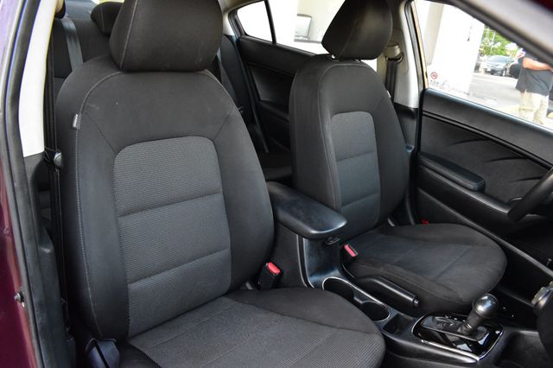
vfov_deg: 47.9
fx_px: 415
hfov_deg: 67.4
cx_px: 276
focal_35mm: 27
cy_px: 184
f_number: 8
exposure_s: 1/60
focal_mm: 18
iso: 2500
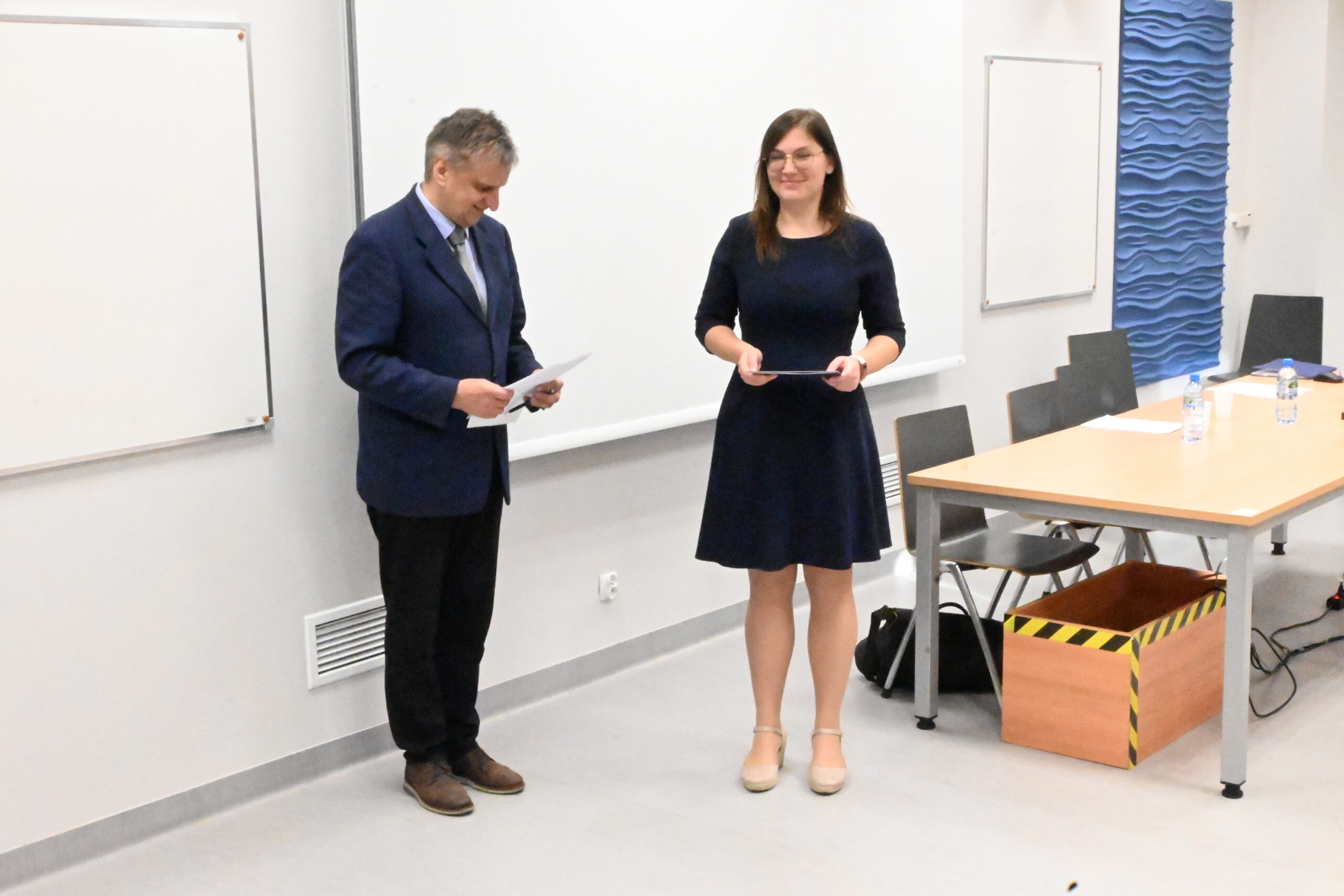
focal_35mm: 46
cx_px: 672
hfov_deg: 43.0
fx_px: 1708
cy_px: 448
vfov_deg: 29.4
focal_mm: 30.5
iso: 28800
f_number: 29
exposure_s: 1/50
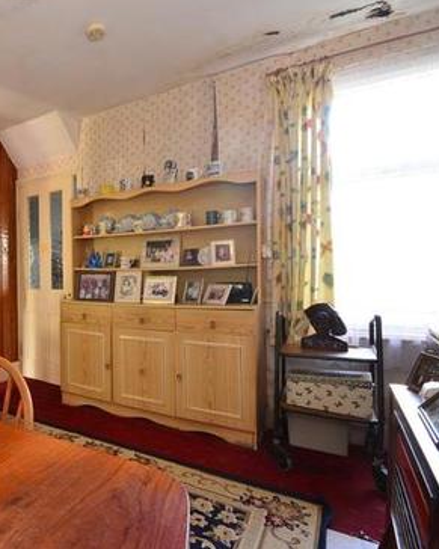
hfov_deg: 53.7
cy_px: 270
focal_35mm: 22
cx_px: 30
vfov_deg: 75.1
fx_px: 357
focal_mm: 10
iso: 250
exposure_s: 1.6
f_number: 10
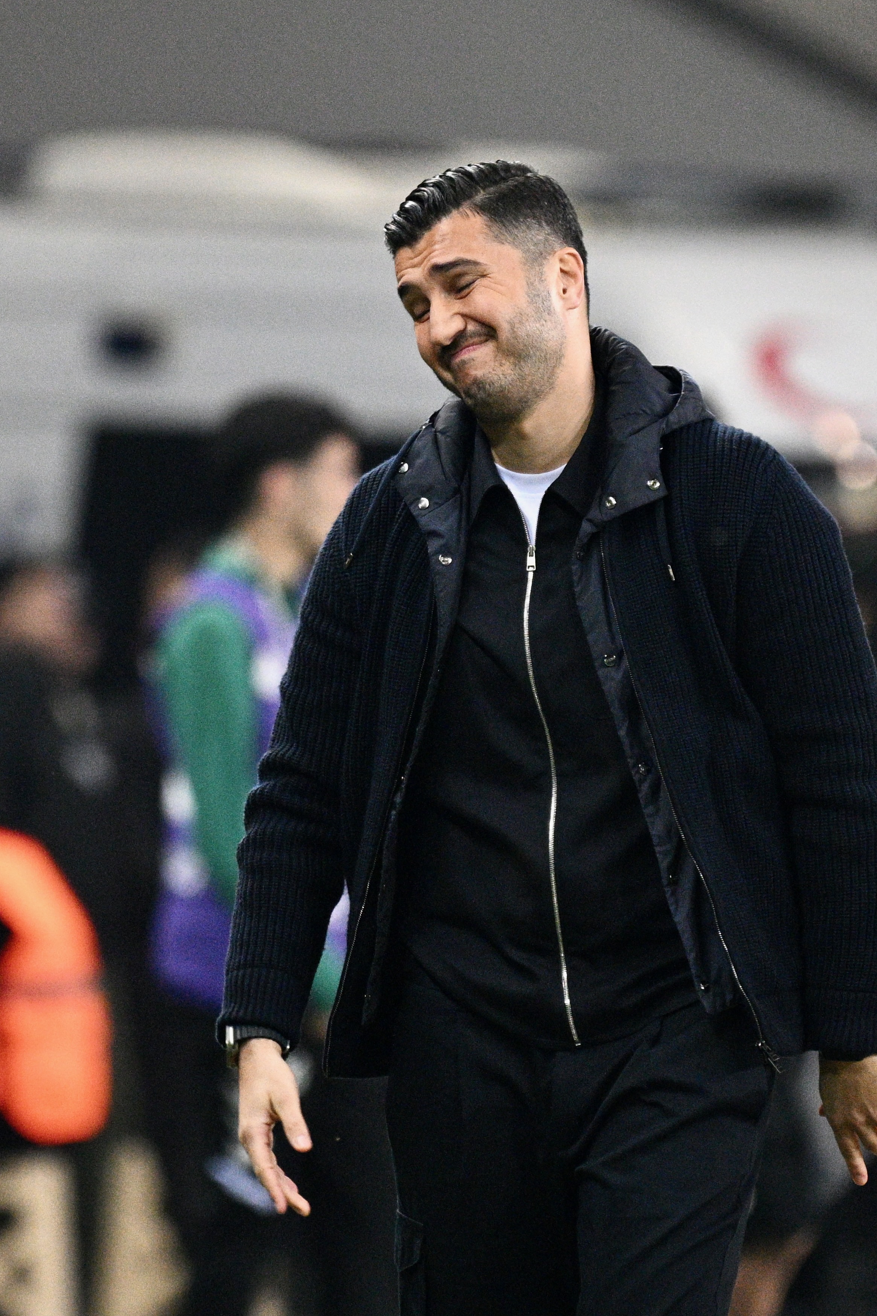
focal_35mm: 901
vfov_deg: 2.3
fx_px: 32925
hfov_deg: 1.5
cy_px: 658
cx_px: 276
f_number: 6.3
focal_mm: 600
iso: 4000
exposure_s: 1/320
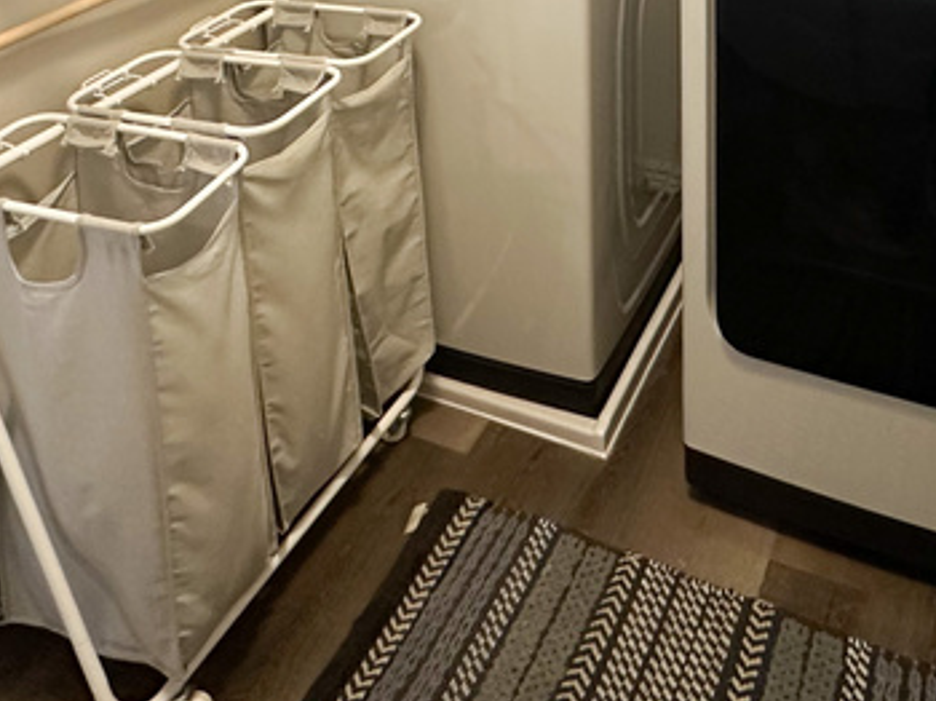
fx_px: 1108
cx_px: 572
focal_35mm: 41
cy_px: -265
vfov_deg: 27.6
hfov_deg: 45.5
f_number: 2.2
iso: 250
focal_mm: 2.22
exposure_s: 1/60
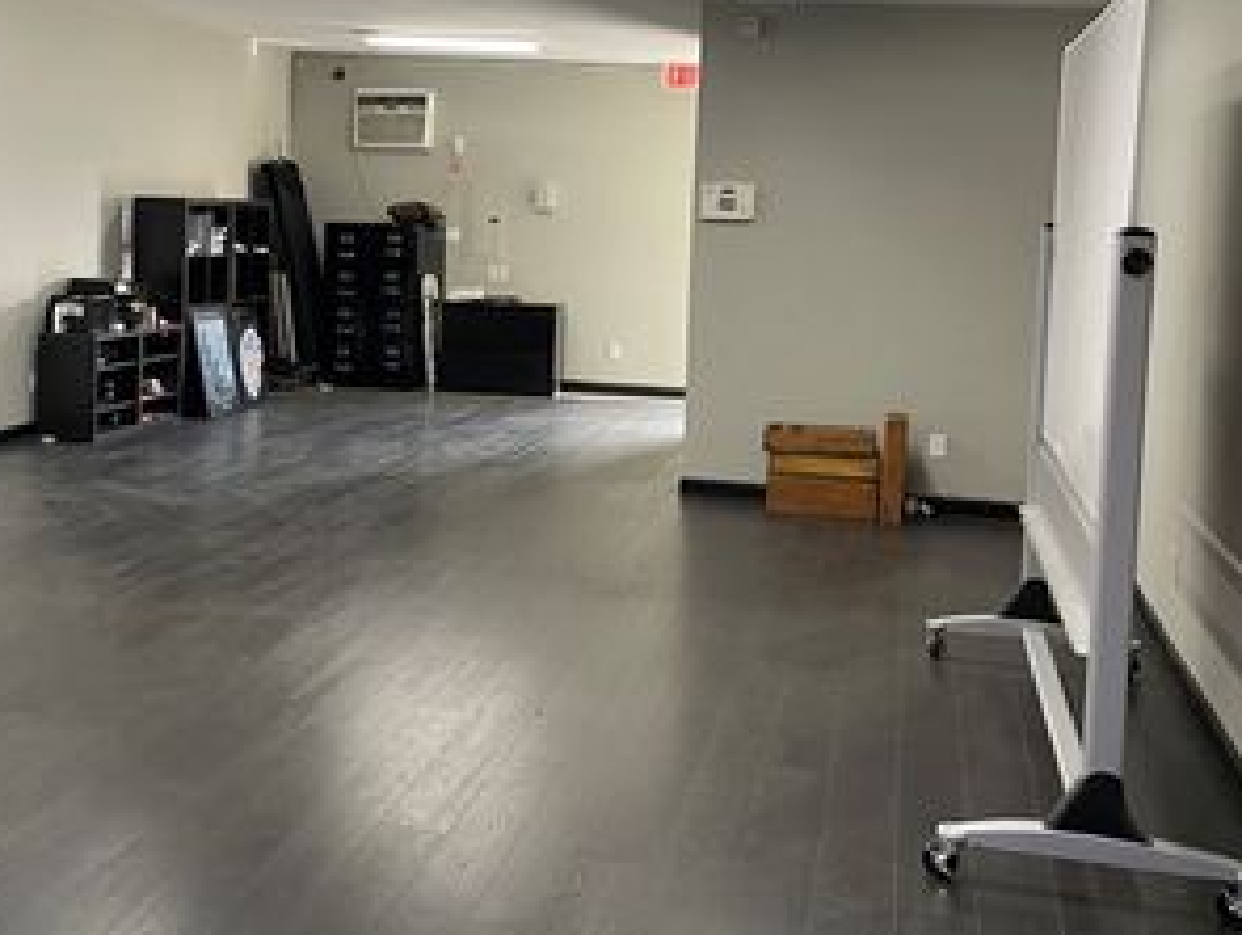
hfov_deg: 41.9
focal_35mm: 44
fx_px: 1581
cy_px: 339
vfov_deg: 32.8
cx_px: 354
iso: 125
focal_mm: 4.2
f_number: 1.6
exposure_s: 1/60
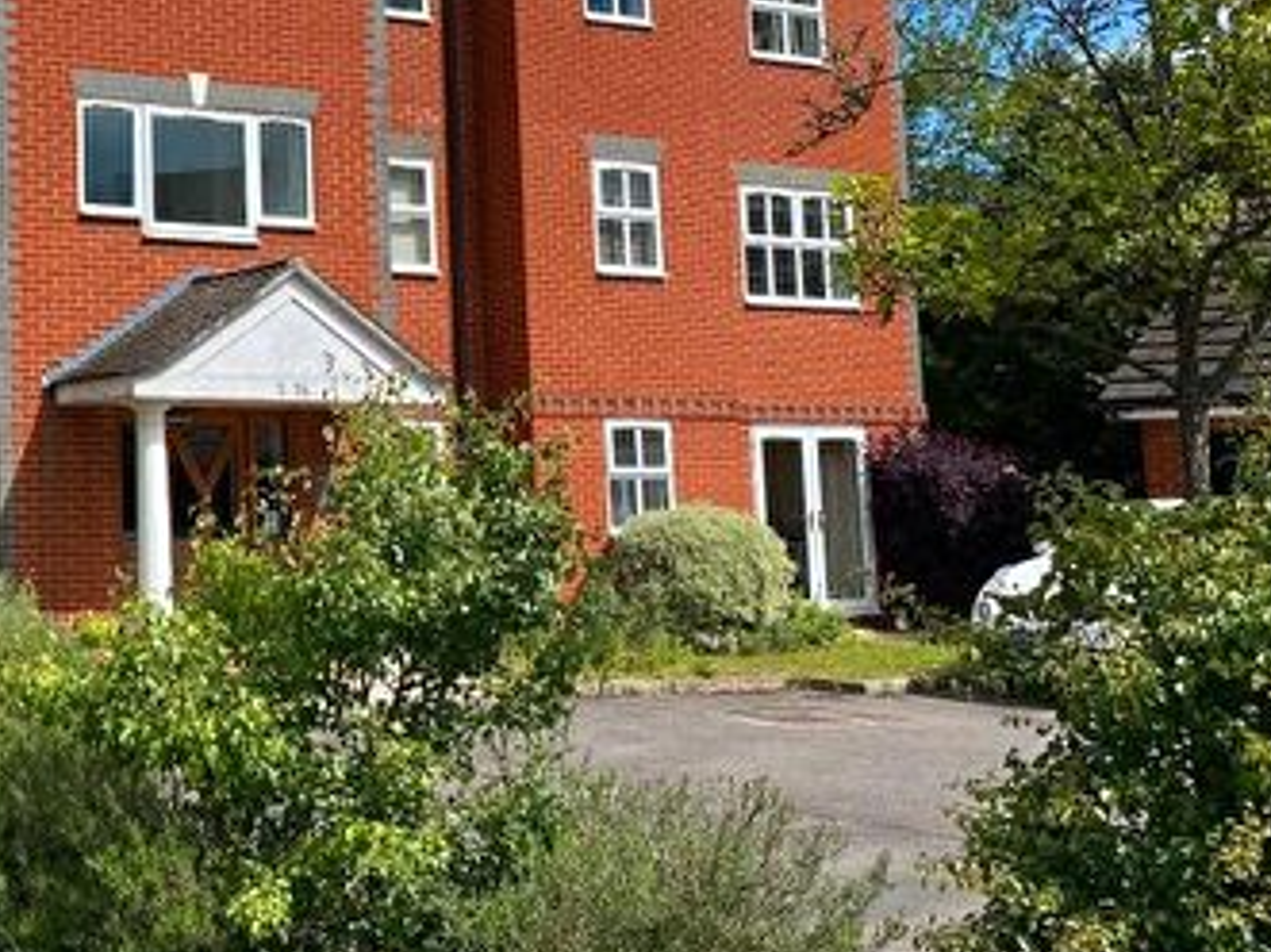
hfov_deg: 32.0
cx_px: -27
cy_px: 259
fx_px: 2019
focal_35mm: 55
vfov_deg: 26.3
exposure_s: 1/2358
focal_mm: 4.25
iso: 32
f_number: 1.8
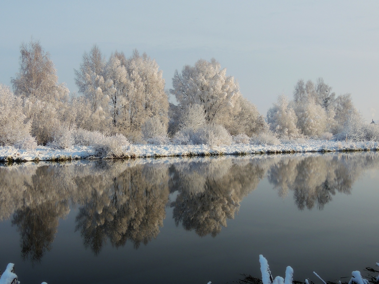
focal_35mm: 47
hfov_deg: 40.4
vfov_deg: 30.9
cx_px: 190
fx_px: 515
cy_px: 142
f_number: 3.5
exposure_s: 1/800
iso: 100
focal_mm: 8.3
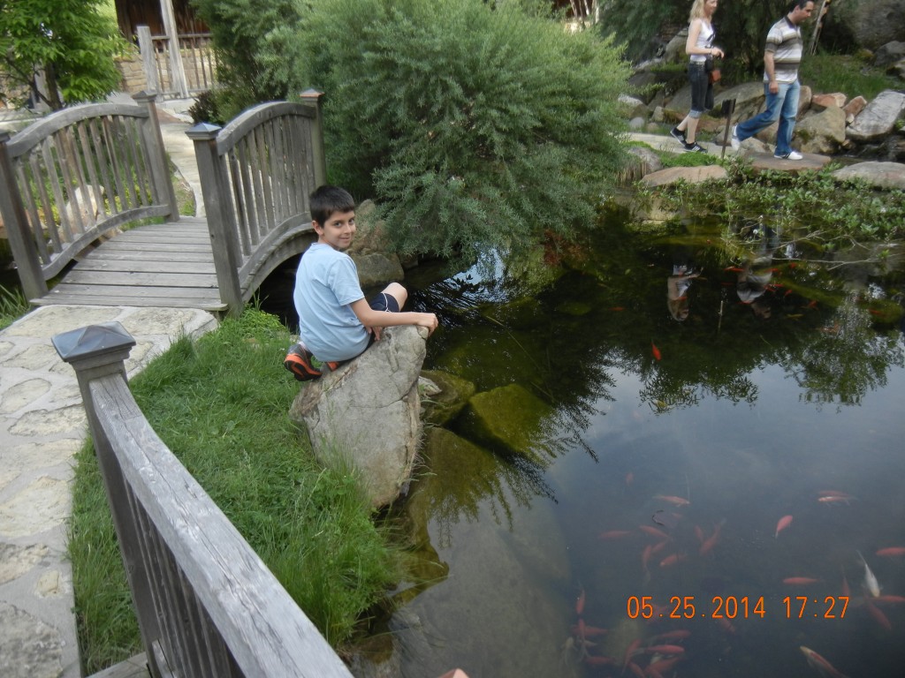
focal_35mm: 30
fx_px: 784
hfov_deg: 60.0
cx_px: 452
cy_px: 339
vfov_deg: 46.8
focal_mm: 5.4
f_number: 3.5
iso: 160
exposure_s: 1/260
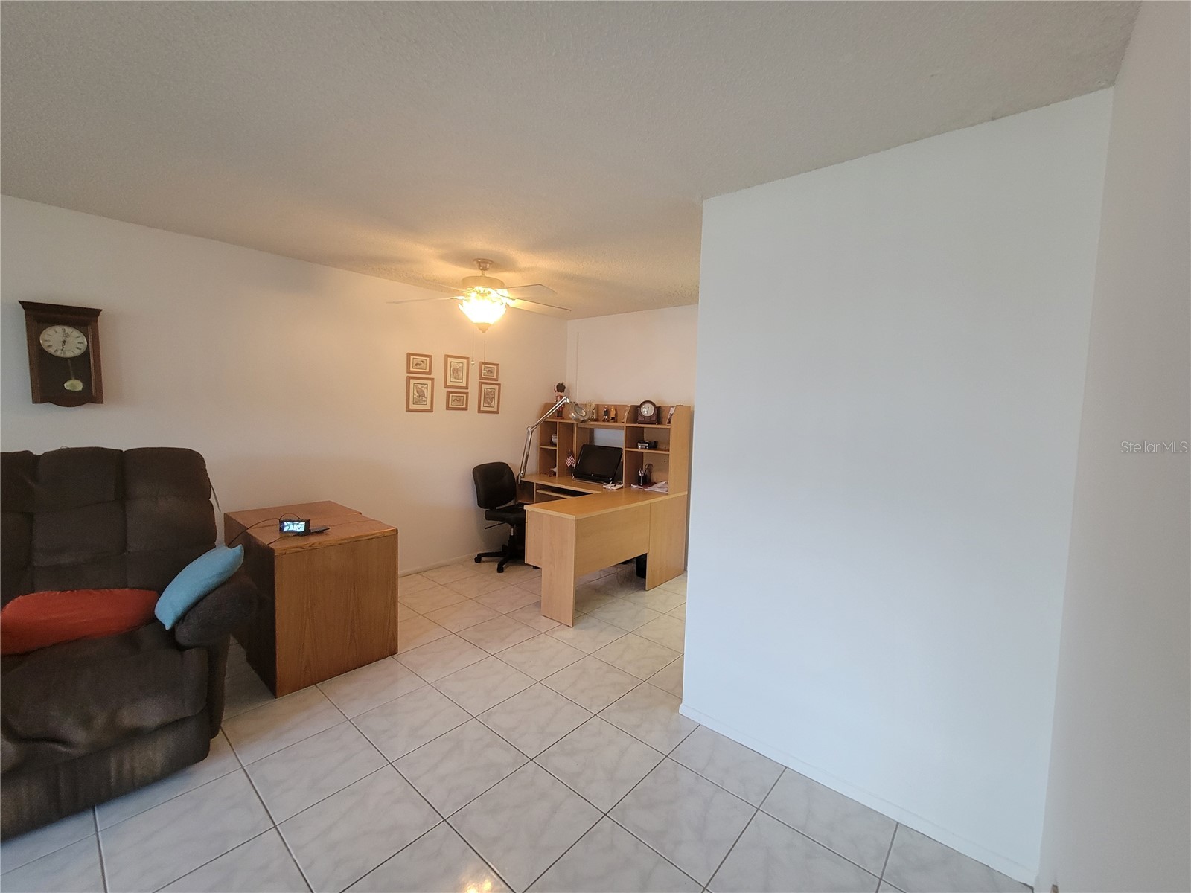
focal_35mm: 13
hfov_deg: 106.2
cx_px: 596
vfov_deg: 89.9
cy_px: 446
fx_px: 447
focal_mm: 2.2
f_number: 2.2
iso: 320
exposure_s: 1/60
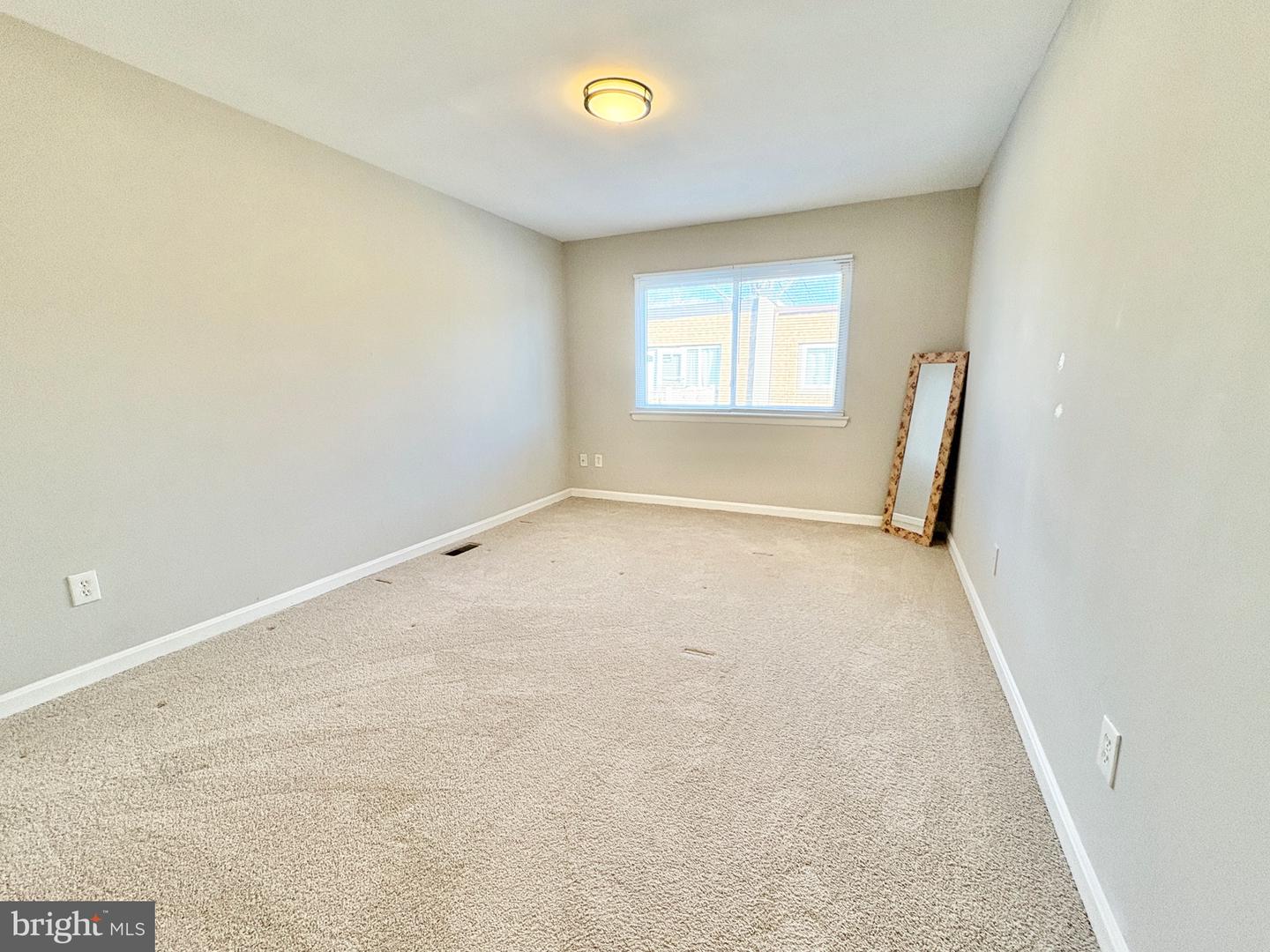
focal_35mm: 14
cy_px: 476
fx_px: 514
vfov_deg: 85.7
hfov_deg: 102.1
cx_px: 635
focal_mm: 2.22
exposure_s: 1/120
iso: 200
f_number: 2.2
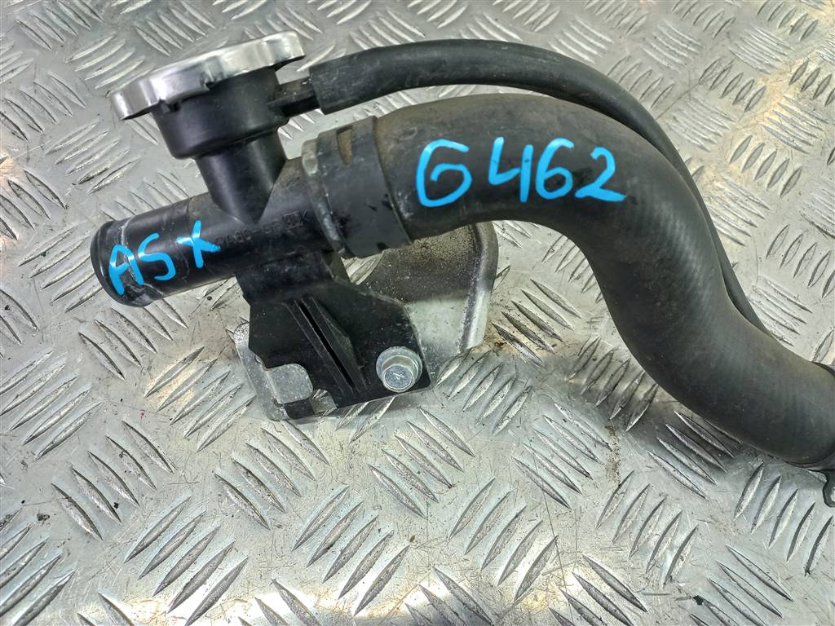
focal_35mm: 25
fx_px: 603
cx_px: 418
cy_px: 313
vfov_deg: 54.9
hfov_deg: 69.4
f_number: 1.8
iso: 100
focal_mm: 4.6
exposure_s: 1/50
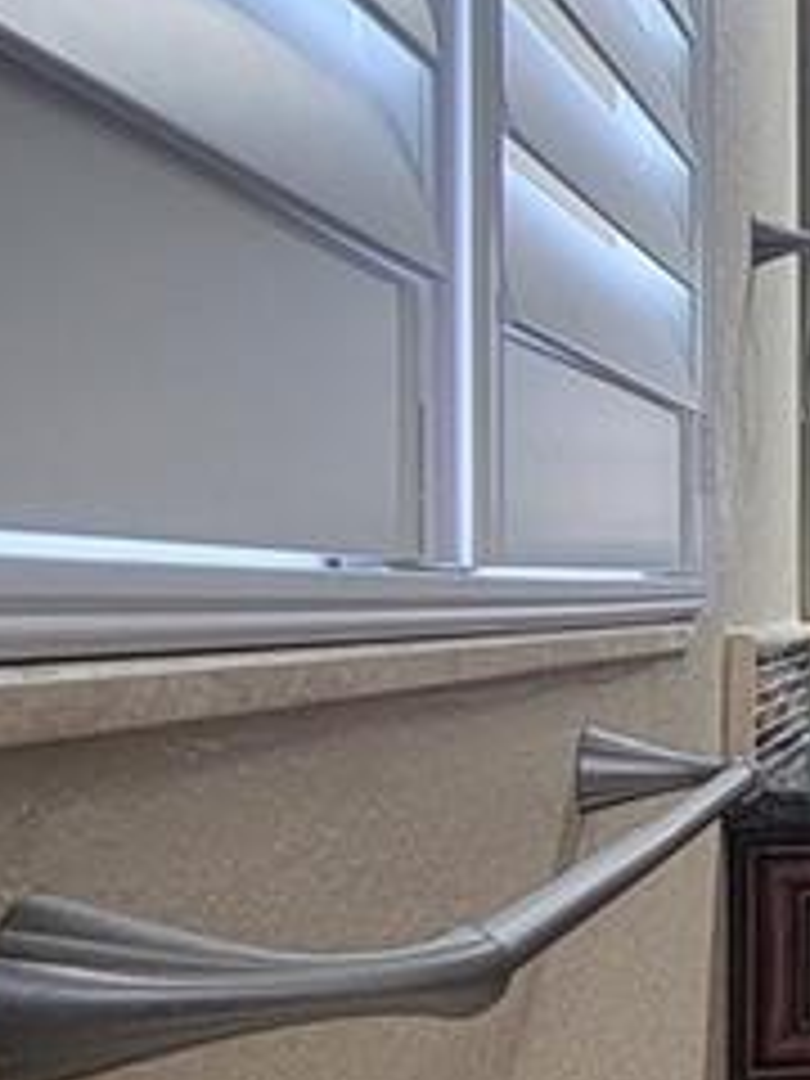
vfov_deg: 29.8
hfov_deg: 14.9
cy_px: 644
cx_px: 1904
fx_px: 2028
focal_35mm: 65
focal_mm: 2.2
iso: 100
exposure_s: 1/60
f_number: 2.2
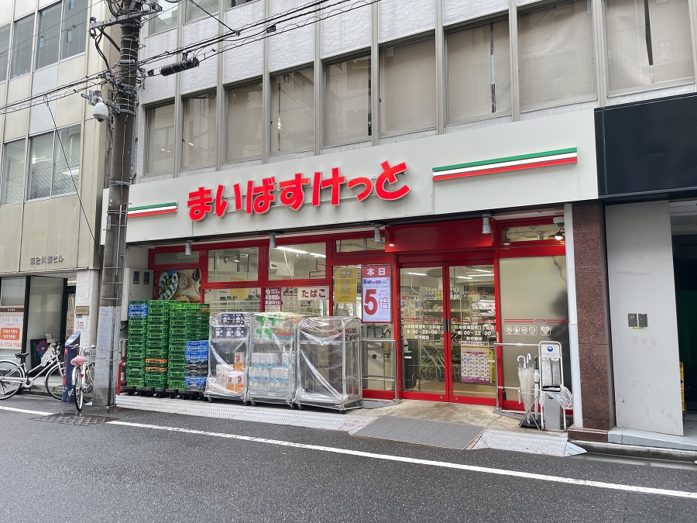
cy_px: 262
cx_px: 348
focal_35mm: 26
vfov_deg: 53.1
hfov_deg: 67.3
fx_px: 524
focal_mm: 4.2
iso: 80
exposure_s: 1/100
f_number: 1.6
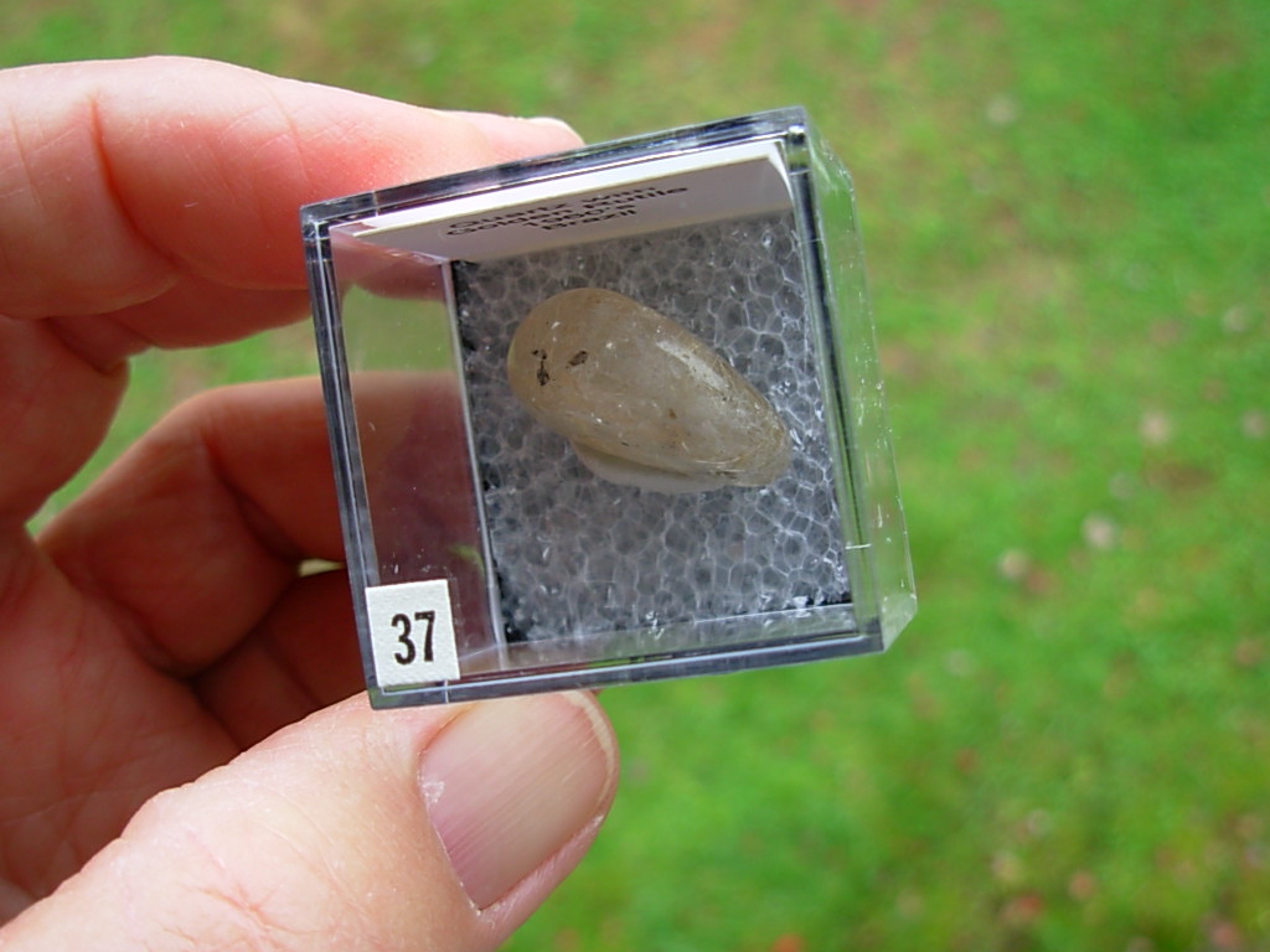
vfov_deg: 37.7
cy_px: 476
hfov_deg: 49.0
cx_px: 635
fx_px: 1394
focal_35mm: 38
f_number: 2.9
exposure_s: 1/85.4
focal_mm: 6.3
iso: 50
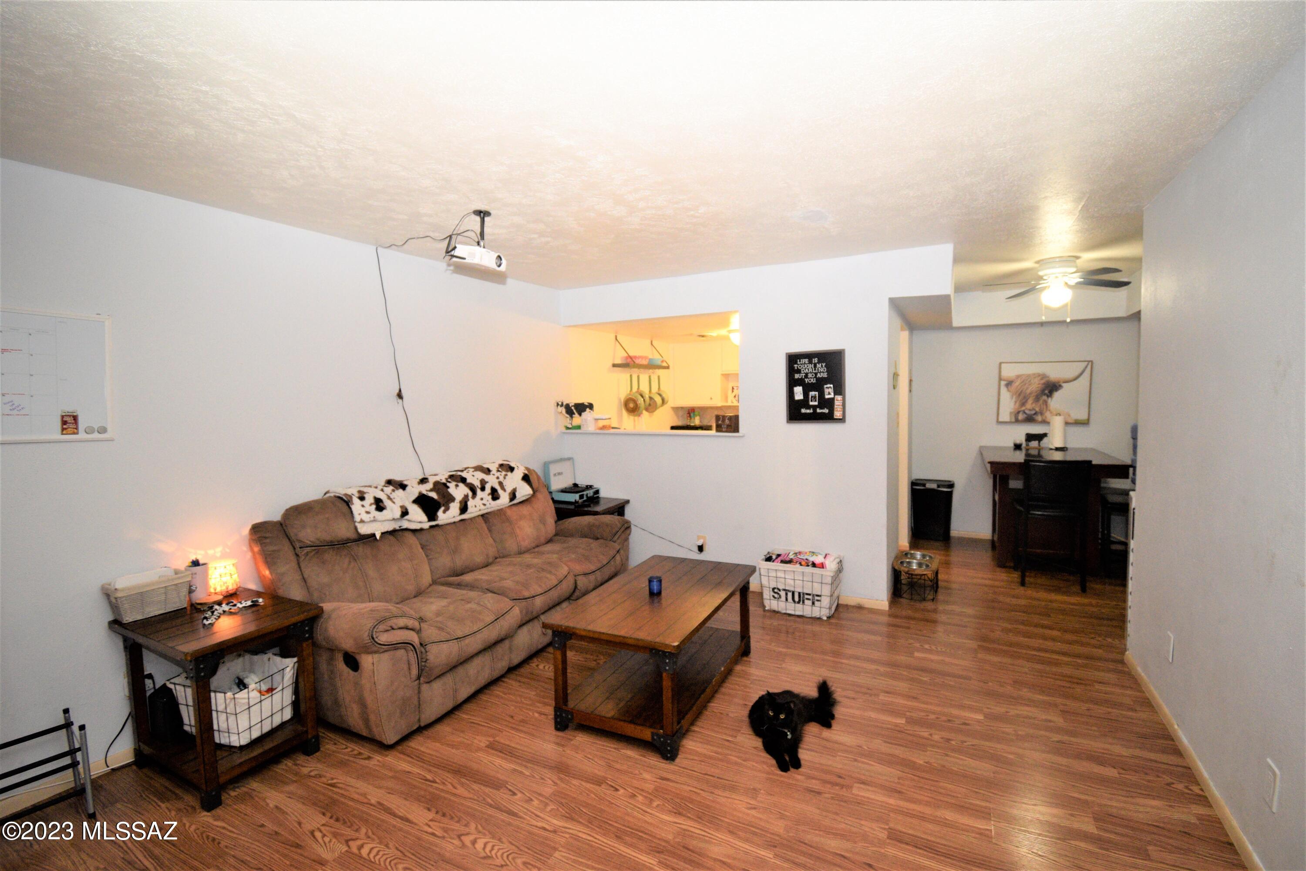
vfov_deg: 77.3
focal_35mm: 15
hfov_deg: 100.4
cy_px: 436
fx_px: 544
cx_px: 653
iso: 1600
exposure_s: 1/60
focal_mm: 10
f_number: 4.5
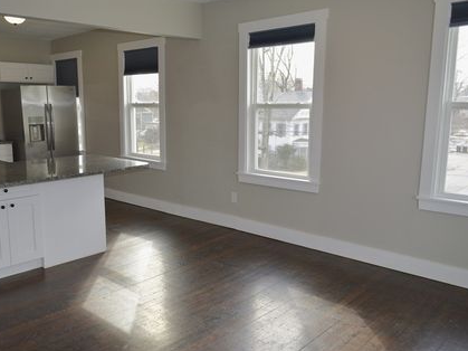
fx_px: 419
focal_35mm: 31
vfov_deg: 45.4
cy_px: 183
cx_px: 191
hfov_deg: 58.0
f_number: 5.6
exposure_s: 1/125
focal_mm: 18
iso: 200
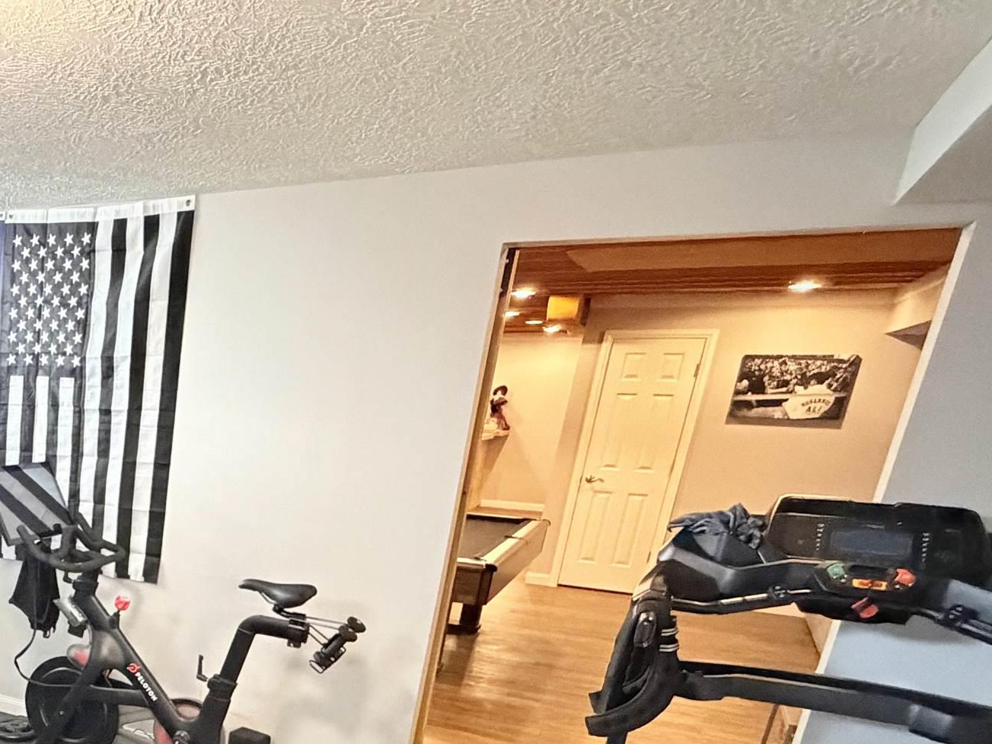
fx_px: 946
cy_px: 704
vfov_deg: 39.1
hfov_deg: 46.2
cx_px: -5
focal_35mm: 33
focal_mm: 2.22
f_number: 2.2
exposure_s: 1/60
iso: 1250
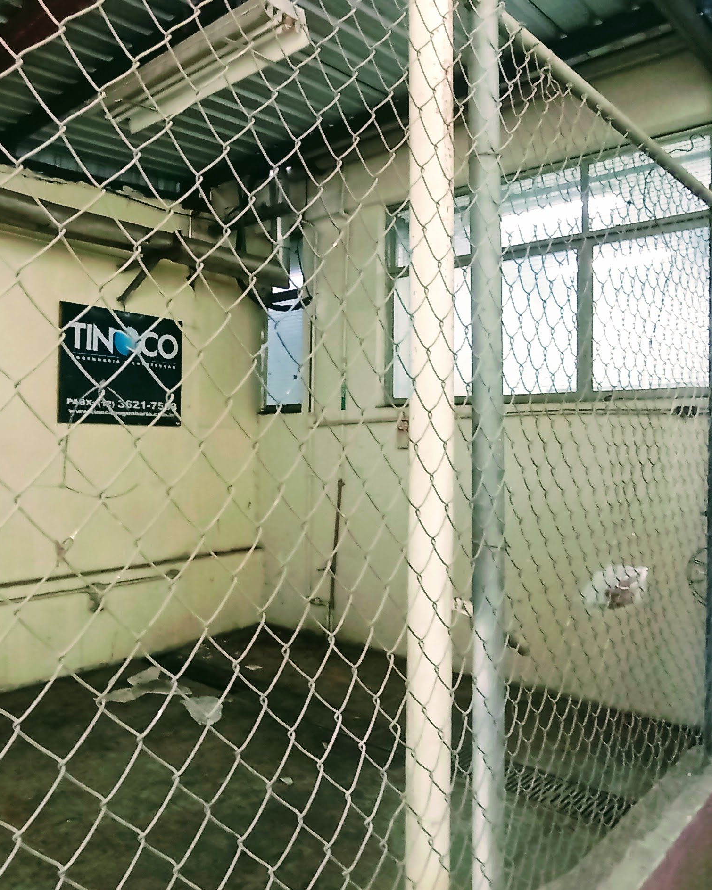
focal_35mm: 27
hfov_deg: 53.0
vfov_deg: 64.1
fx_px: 711
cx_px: 308
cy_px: 430
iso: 355
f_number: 2.2
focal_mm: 1.65
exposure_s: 1/30
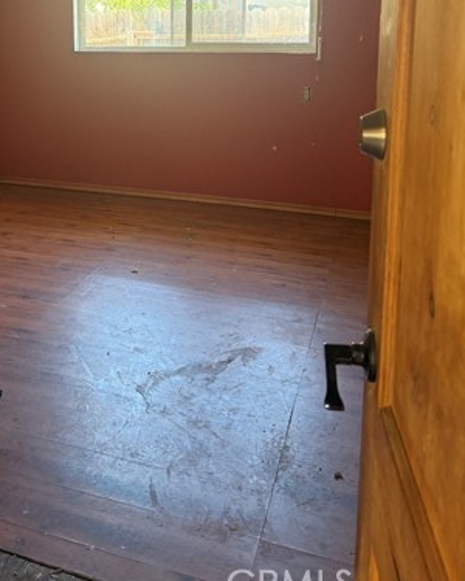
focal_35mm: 40
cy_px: 110
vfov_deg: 43.5
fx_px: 688
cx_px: 119
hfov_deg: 36.5
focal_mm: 6.76
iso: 200
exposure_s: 1/70
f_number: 1.78
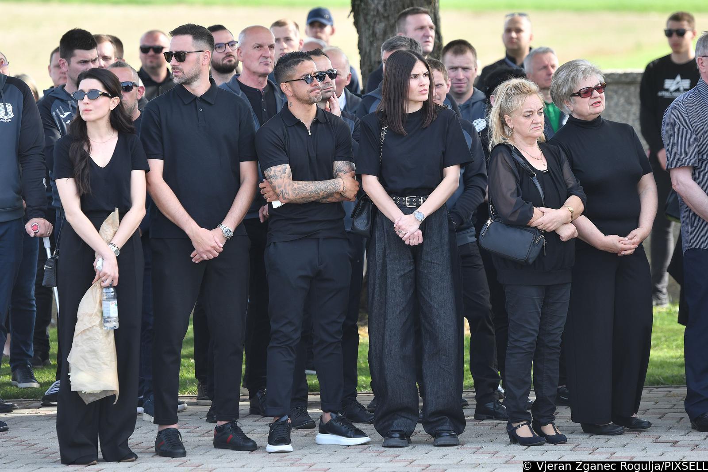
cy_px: 236
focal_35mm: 170
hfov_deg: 12.1
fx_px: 3343
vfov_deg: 8.1
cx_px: 354
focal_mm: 170
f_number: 5
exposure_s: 1/1000
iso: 400
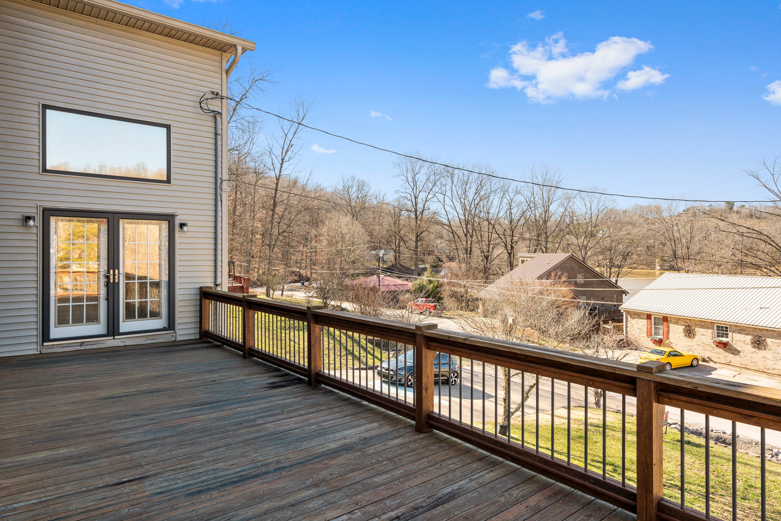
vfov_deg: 59.5
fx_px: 456
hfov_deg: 81.2
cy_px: 260
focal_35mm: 21
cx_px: 390
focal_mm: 21
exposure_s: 1/80
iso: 100
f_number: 7.1
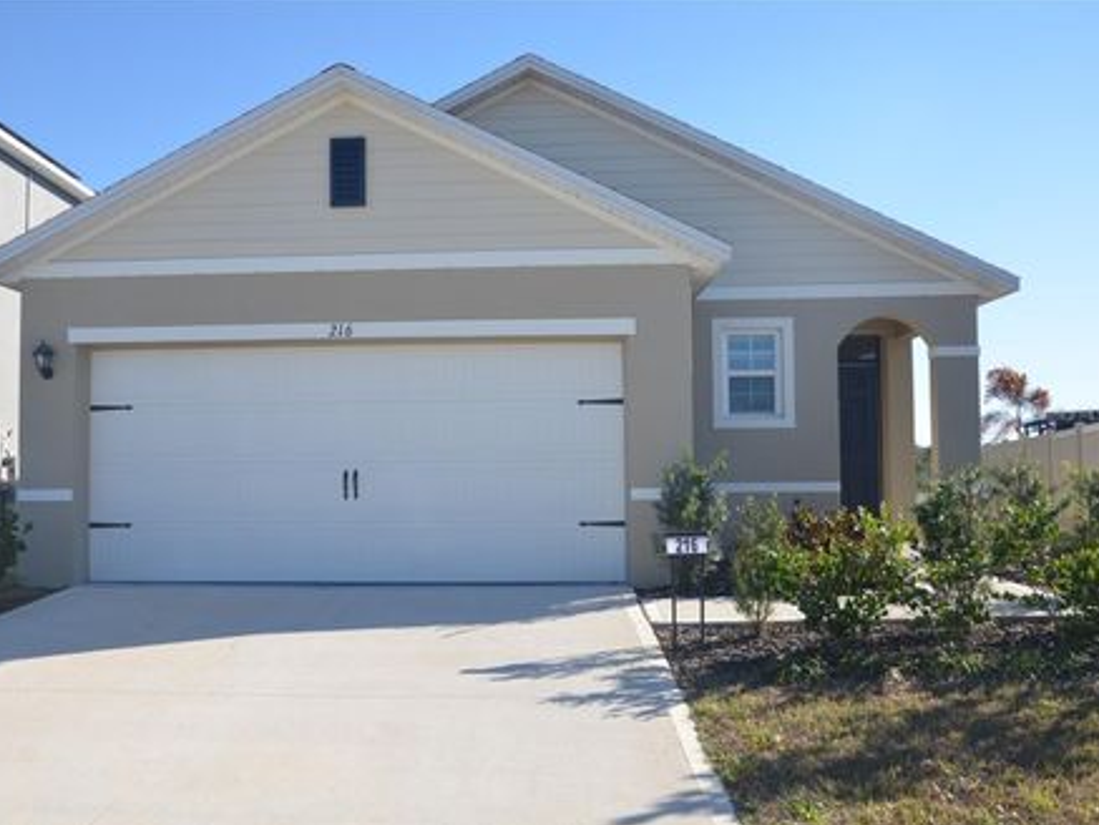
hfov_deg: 53.1
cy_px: 414
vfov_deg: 41.2
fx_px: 1097
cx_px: 480
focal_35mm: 35
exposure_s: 1/250
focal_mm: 21
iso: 140
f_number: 8
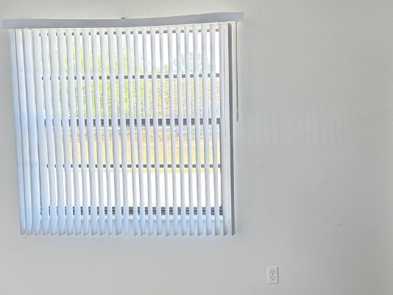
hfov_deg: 41.2
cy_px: 154
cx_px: 211
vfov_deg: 31.5
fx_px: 522
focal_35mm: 46
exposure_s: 1/111
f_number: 1.78
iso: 200
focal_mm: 6.76
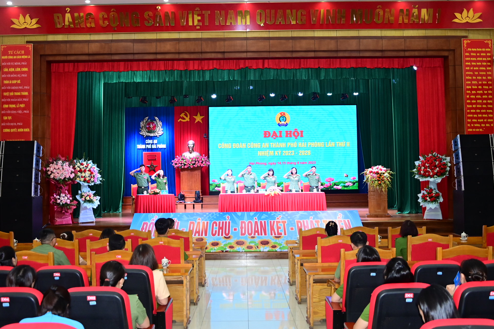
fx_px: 466
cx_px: 245
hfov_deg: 55.8
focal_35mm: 34
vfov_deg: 38.9
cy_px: 161
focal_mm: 22
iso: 1600
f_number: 3.8
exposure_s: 1/200
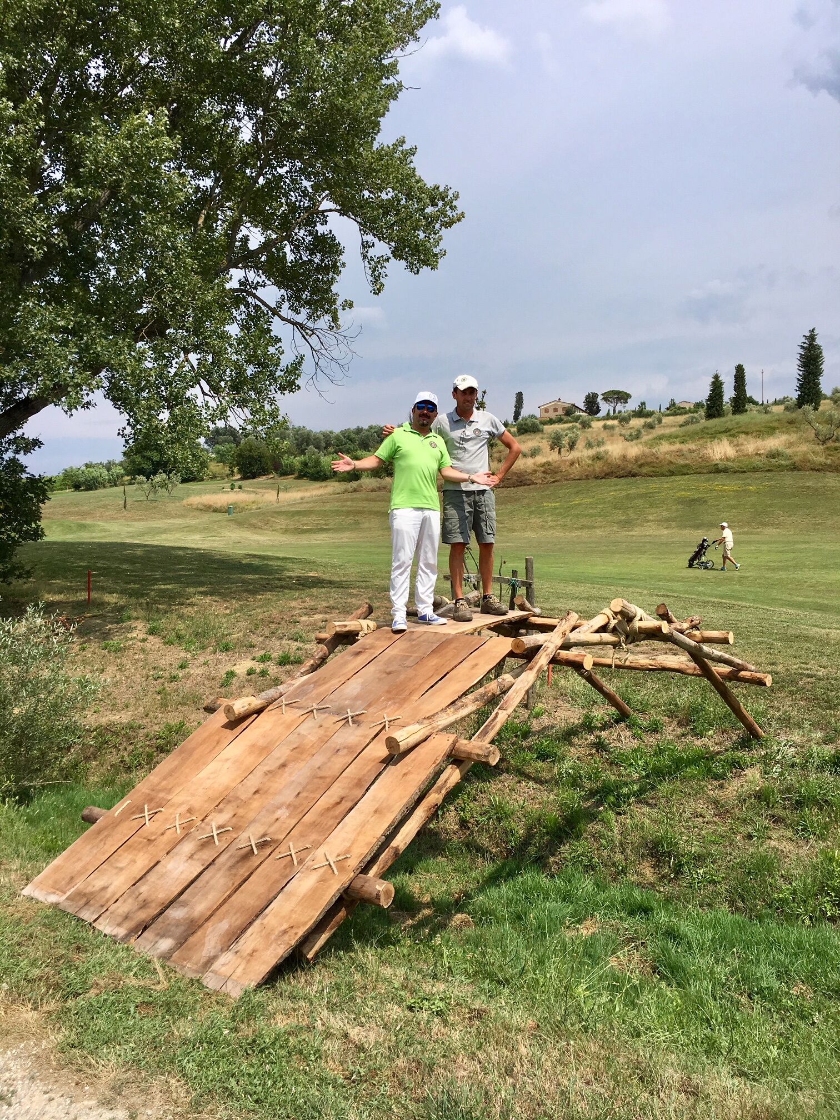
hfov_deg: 48.2
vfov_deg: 61.7
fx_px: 938
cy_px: 560
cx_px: 420
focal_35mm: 29
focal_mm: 4.15
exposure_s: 1/2653
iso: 25
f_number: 2.2
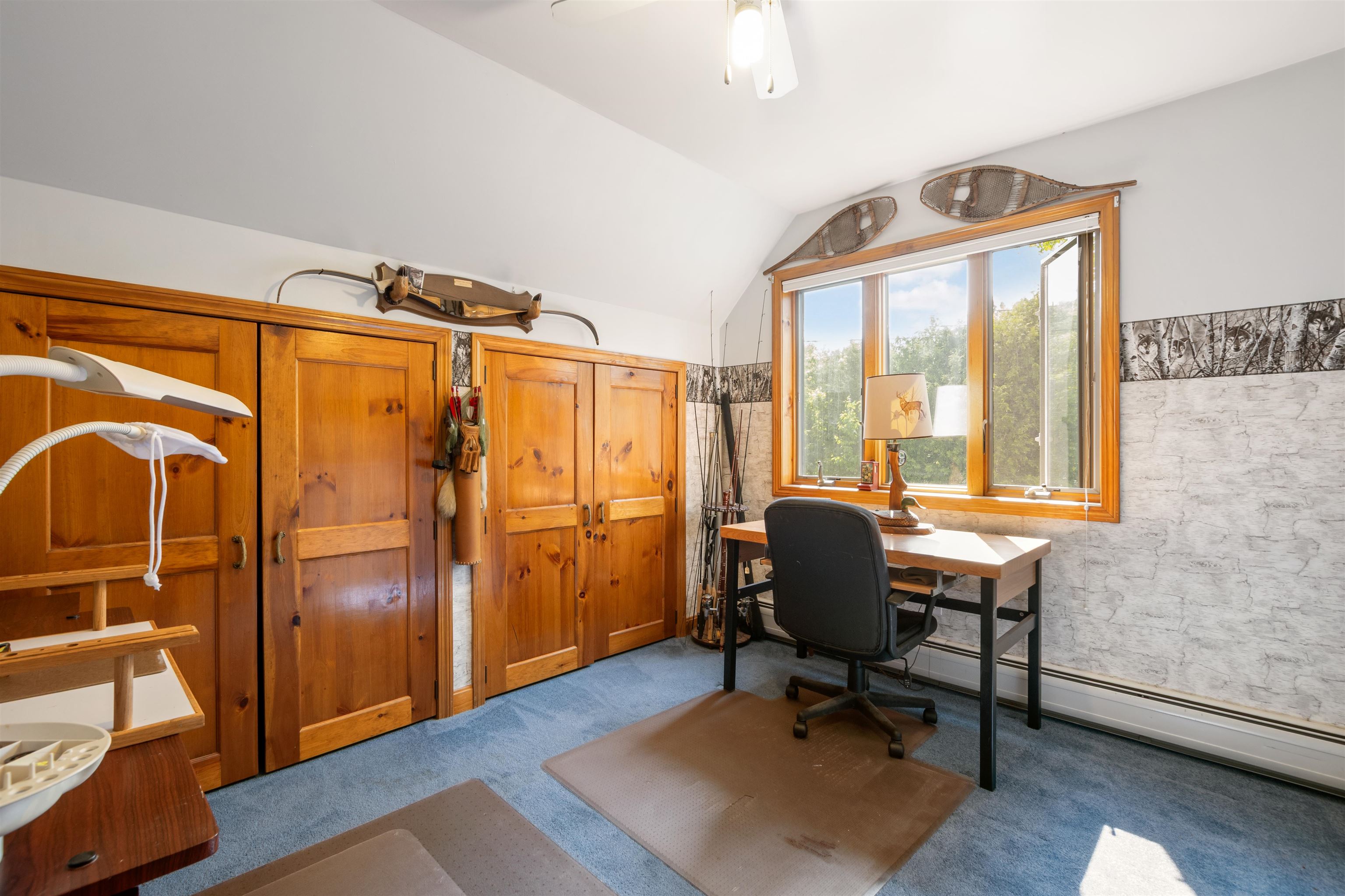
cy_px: 448
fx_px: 560
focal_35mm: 15
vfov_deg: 77.3
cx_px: 672
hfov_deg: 100.4
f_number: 8
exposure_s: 1/5
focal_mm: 10
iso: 100
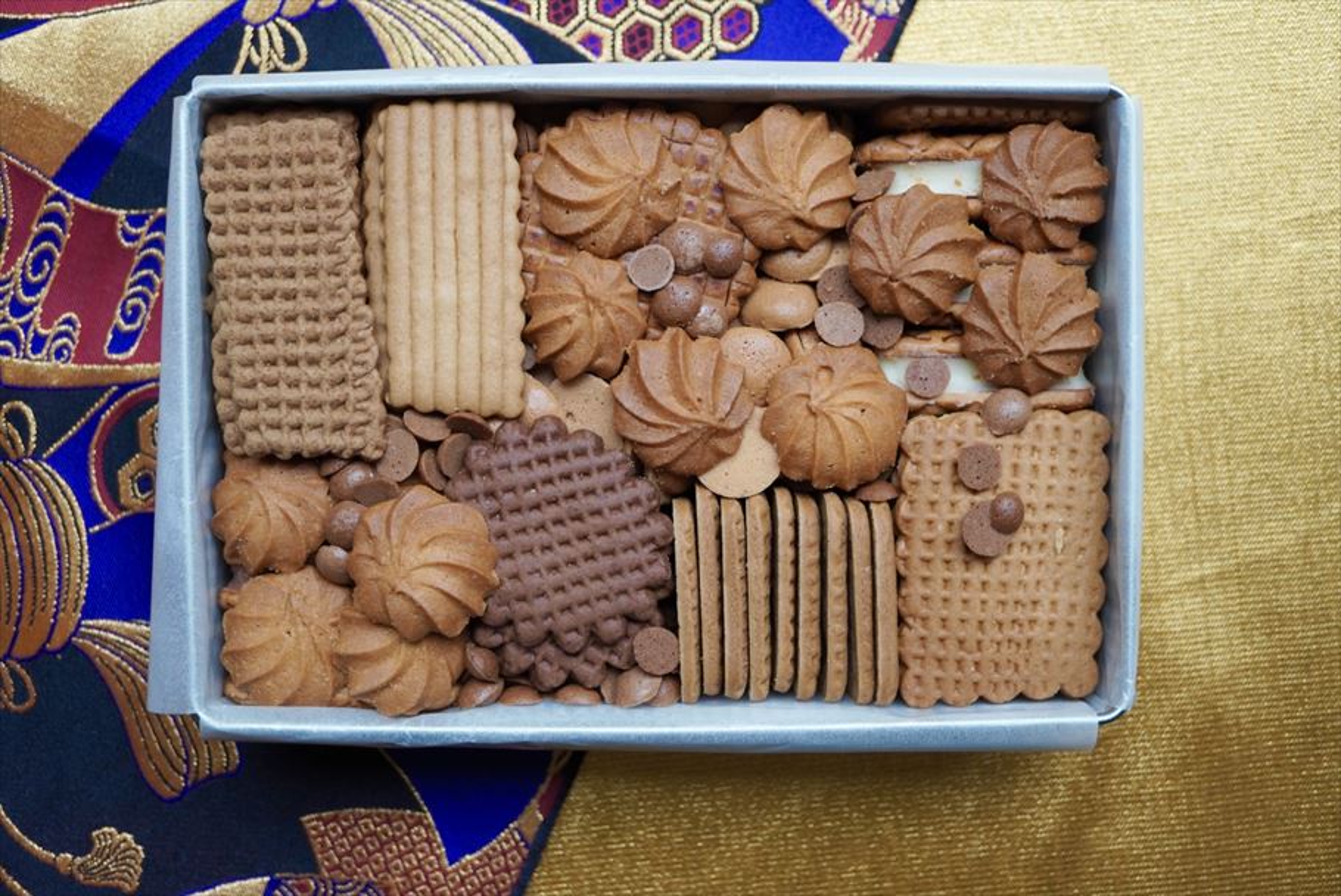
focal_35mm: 45
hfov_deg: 43.6
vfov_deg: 29.9
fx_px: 1677
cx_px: 670
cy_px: 448
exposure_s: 1/60
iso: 640
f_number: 3.5
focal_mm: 30
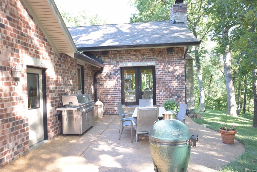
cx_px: 128
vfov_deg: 50.4
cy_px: 86
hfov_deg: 70.4
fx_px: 182
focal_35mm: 26
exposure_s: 1/8
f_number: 5.3
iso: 100
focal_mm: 17
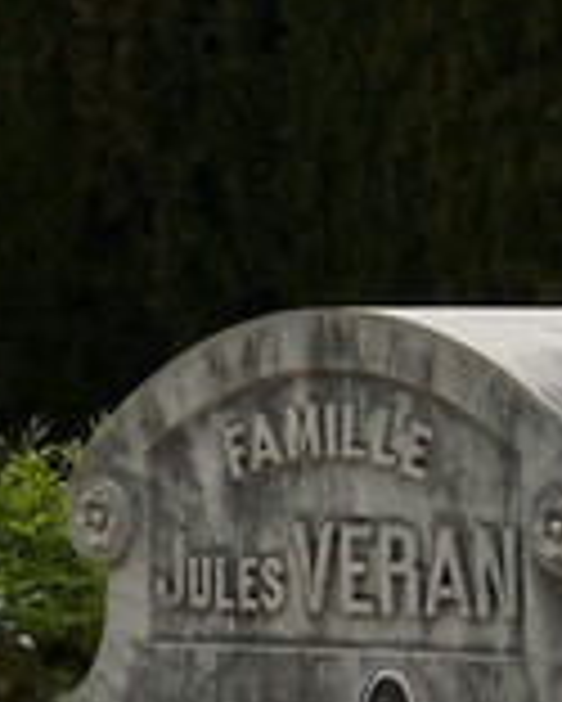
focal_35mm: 423
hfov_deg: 3.2
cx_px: -2949
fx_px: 8786
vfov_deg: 4.6
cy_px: 184
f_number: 14
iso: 200
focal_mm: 44
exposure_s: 1/200
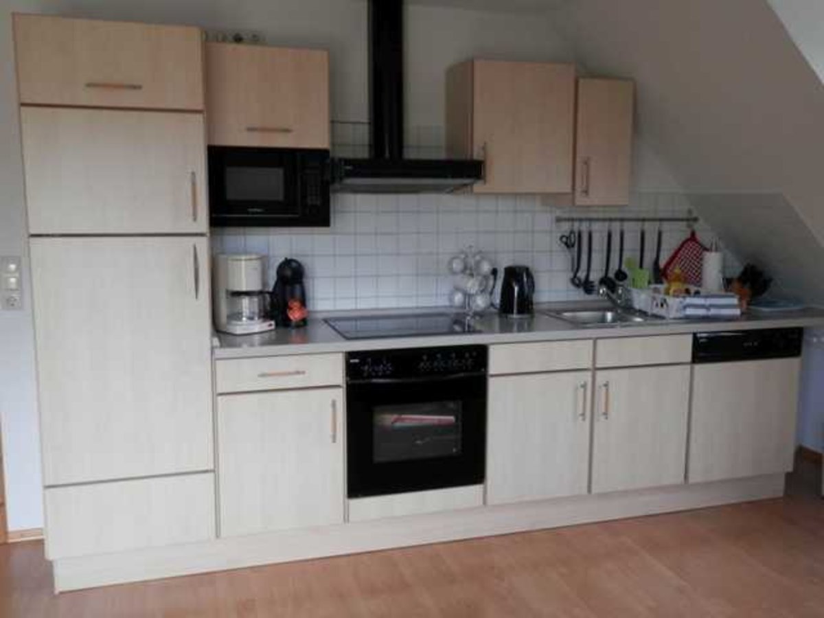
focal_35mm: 30
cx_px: 412
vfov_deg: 46.8
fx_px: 714
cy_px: 309
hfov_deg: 60.0
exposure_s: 1/40
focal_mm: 5.5
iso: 200
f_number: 3.3
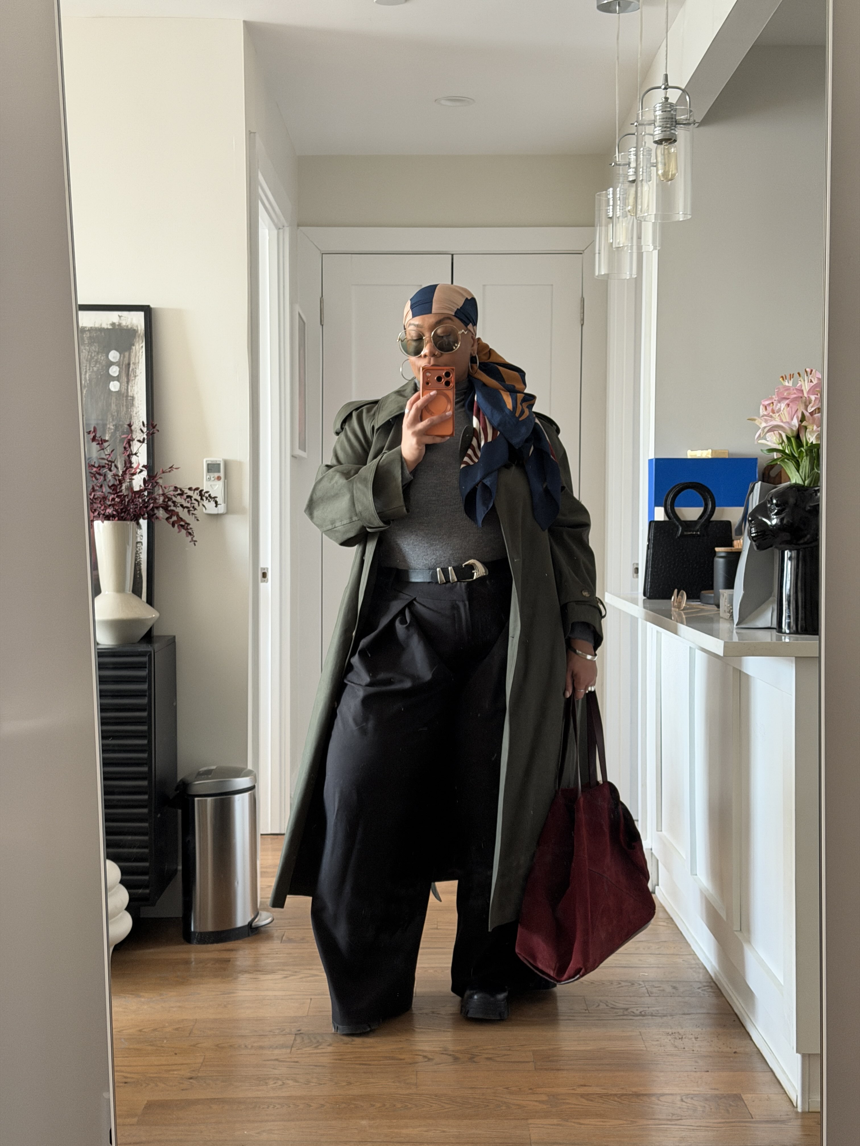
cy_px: 573
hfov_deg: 30.3
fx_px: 1590
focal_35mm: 48
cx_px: 430
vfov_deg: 39.7
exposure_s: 1/60
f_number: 1.78
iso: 250
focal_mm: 6.76
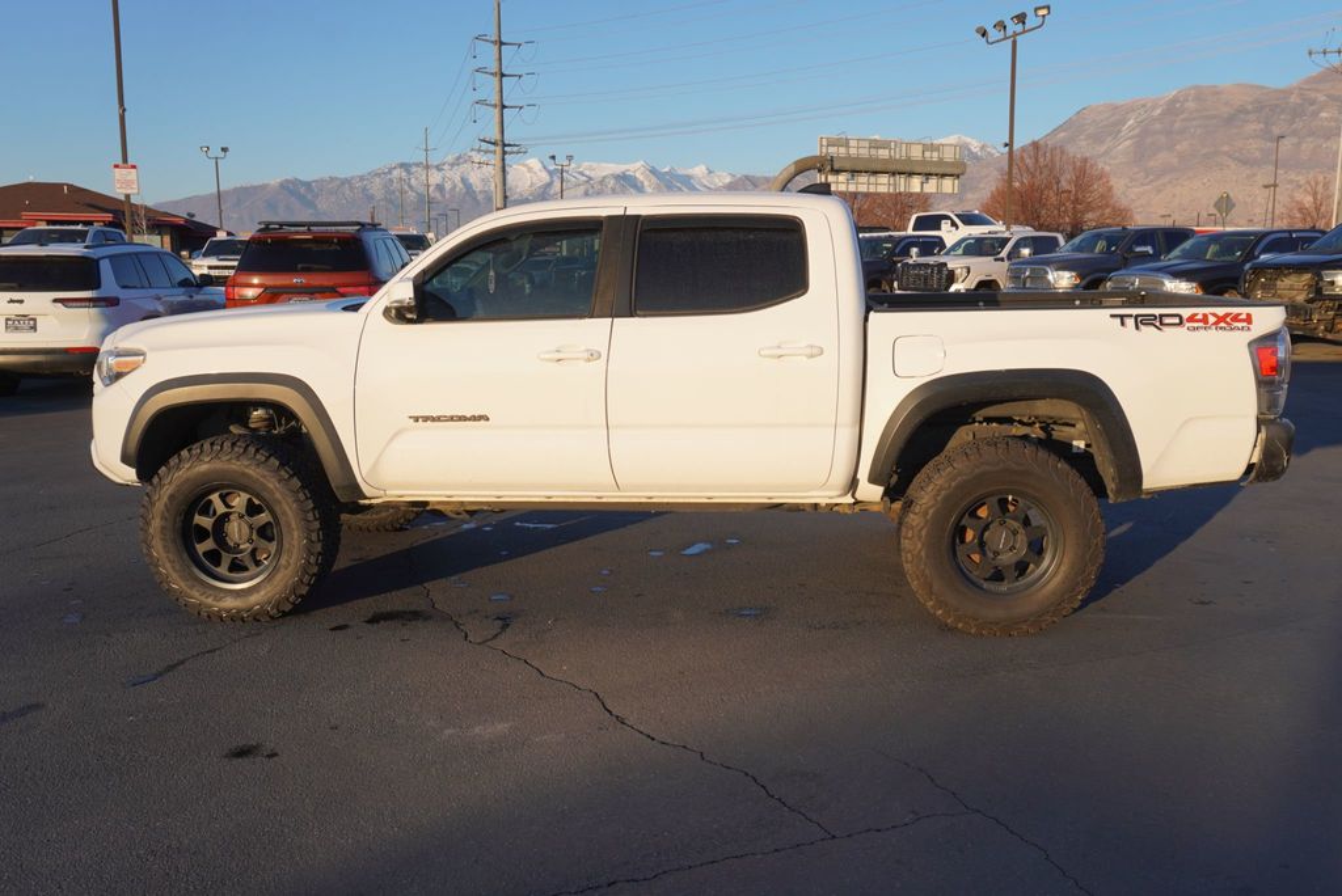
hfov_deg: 61.9
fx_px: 1119
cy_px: 448
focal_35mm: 30
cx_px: 671
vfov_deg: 43.7
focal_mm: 20
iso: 100
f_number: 7.1
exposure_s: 1/200
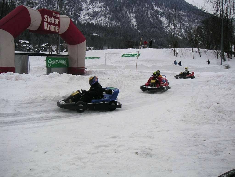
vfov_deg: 37.7
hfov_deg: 49.0
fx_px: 258
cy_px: 88
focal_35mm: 38
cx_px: 118
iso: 50
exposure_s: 1/350
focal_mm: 6
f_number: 2.8
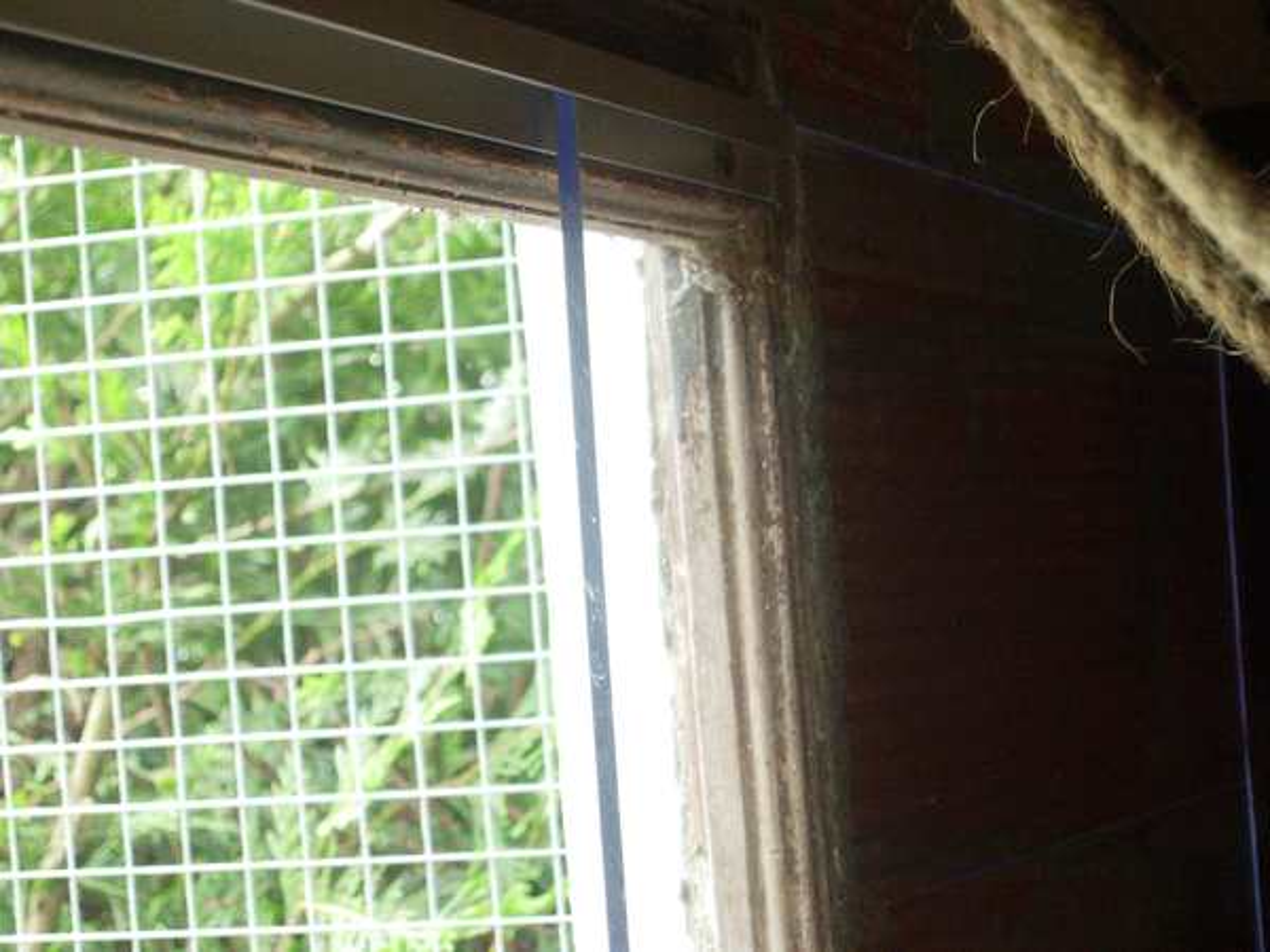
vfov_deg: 13.1
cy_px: 476
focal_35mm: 113
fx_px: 4146
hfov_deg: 17.4
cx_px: 635
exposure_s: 1/36.9
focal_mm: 23.4
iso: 400
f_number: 4.9
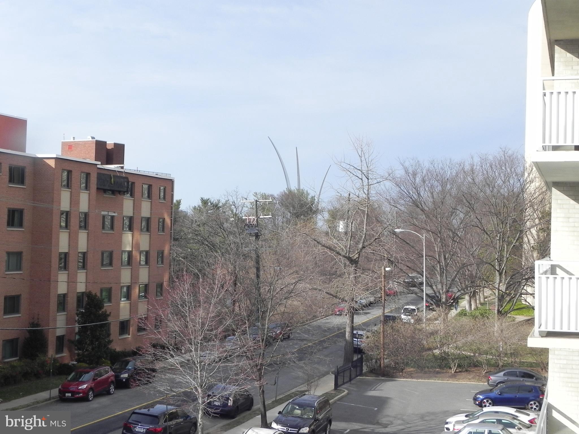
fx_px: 970
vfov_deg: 25.2
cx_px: 290
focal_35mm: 58
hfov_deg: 33.2
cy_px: 217
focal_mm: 10.3
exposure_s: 1/325
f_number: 7.1
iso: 160
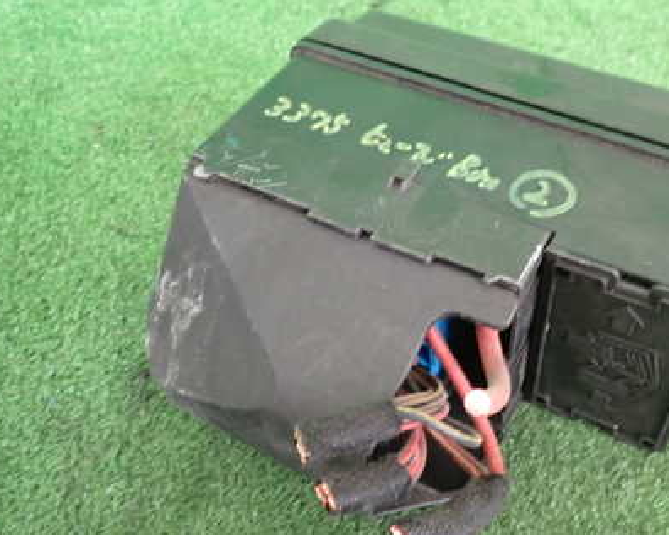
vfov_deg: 40.0
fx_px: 733
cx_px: 456
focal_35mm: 37
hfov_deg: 48.1
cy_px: 311
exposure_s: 1/30
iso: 500
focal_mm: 4.5
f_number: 2
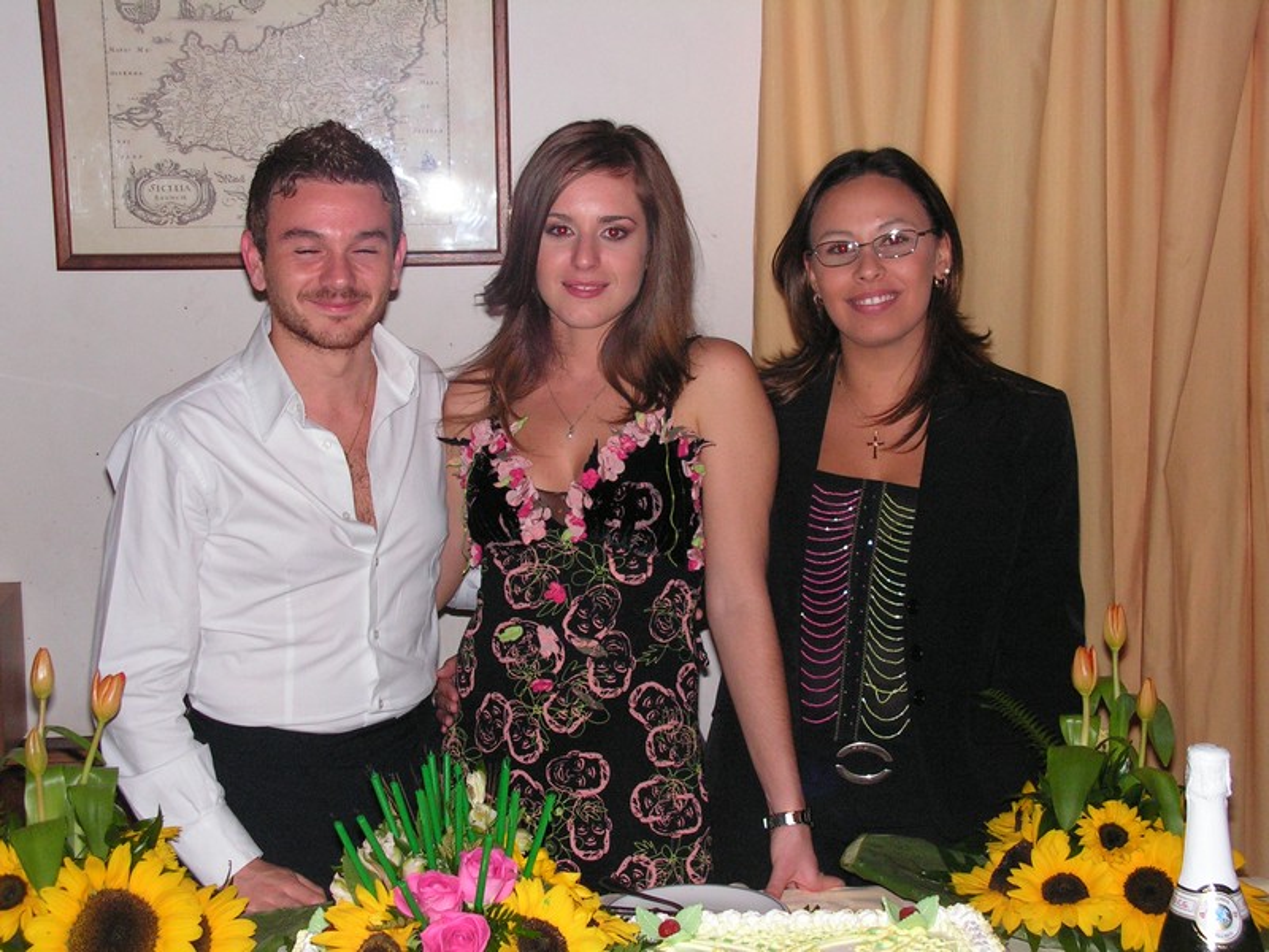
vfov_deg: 26.6
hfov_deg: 34.9
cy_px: 476
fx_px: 2016
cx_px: 634
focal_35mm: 55
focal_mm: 9.2
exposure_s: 1/60
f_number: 3.2
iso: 200
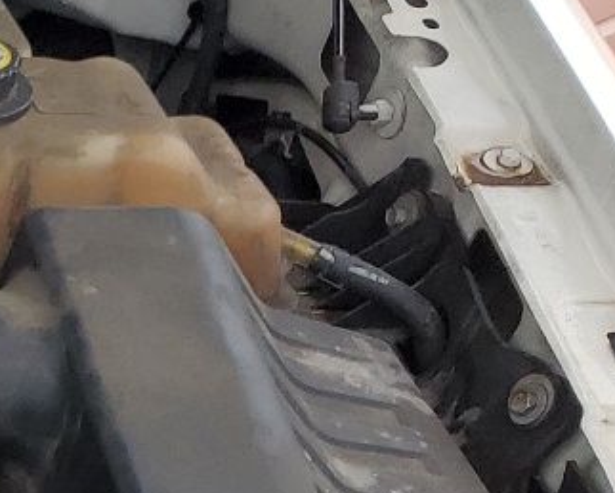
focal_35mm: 126
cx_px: -903
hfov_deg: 12.0
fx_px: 2295
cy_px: 764
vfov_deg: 11.7
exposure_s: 1/769
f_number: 1.5
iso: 50
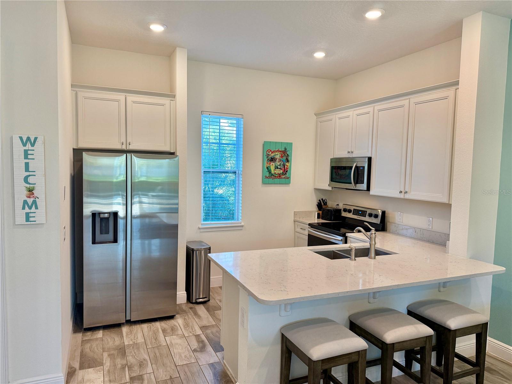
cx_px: 256
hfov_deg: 71.6
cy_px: 192
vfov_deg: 56.8
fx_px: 355
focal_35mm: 24
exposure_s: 1/176
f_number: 1.78
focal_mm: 6.76
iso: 160
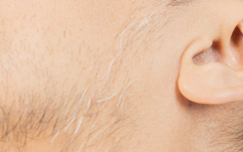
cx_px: -103
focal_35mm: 240
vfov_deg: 5.4
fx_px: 1588
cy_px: -51
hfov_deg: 8.6
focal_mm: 45
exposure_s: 1/160
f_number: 2.5
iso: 320
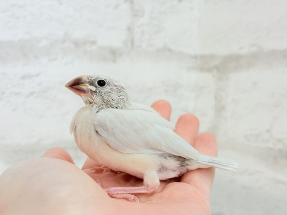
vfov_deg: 28.0
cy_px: 108
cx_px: 144
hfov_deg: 36.8
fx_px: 431
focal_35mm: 52
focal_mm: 5.96
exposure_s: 1/50
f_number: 1.6
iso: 40
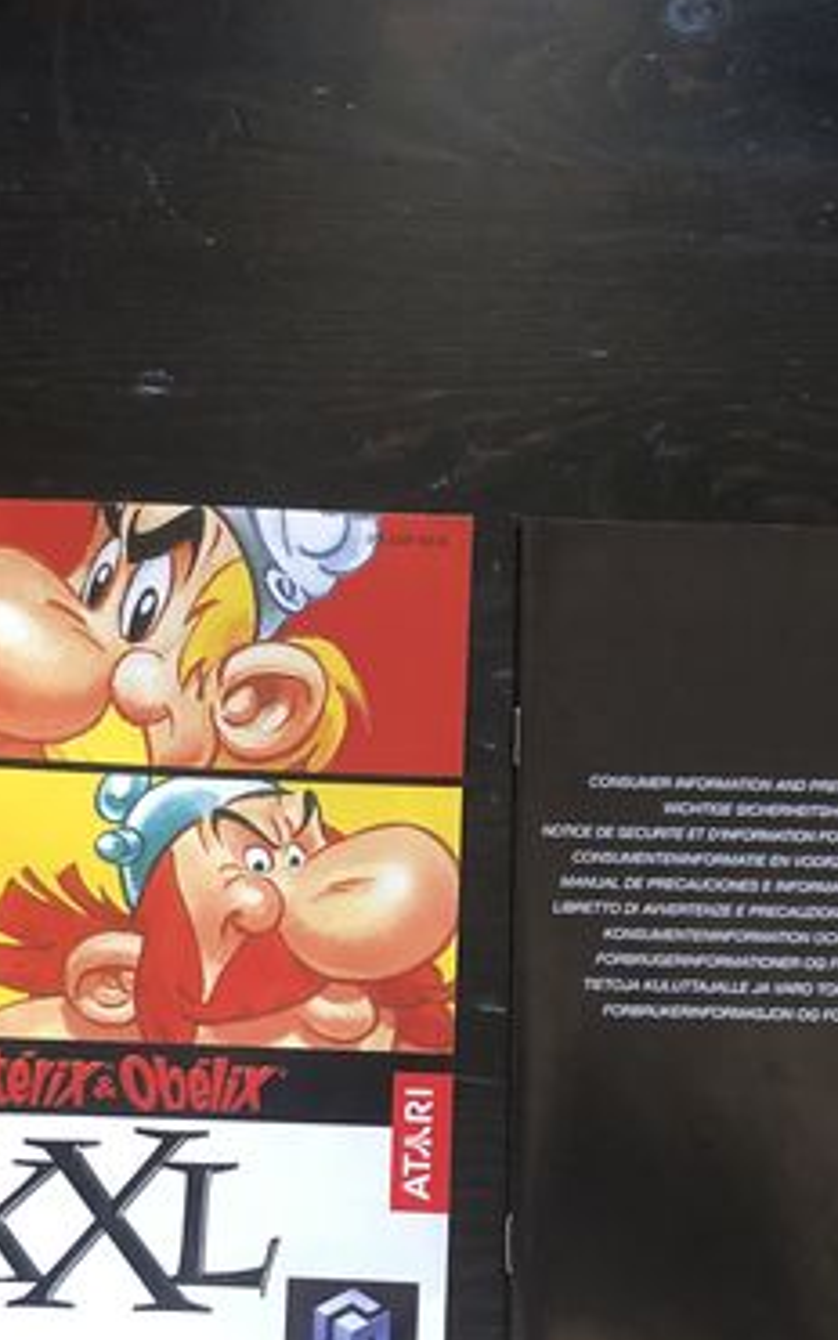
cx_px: 311
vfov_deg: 35.8
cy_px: 912
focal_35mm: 56
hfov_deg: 23.1
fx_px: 2046
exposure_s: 1/9
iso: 100
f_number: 1.8
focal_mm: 4
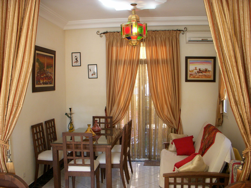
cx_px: 126
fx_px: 276
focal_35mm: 38
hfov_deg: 49.0
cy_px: 94
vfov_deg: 37.7
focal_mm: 6.3
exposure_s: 1/30
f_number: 3.3
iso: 200
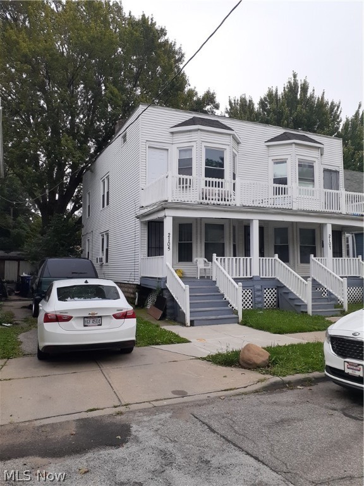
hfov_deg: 51.4
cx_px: 182
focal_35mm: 27
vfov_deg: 65.3
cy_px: 243
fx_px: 379
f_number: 1.9
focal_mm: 3.6
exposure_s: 1/555
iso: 40
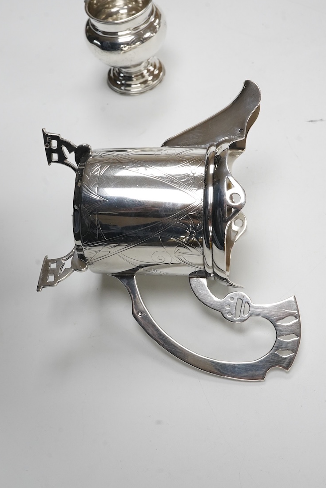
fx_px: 625
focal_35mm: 46
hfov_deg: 29.2
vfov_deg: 42.7
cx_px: 163
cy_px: 245
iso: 2500
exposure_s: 1/100
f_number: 20
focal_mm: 30
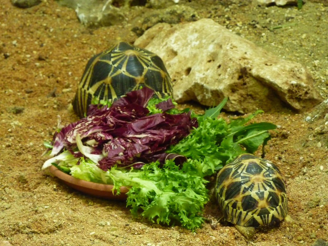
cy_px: 123
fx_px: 1393
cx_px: 164
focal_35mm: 147
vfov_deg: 10.1
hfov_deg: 13.4
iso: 800
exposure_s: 1/100
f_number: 4.5
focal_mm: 24.1
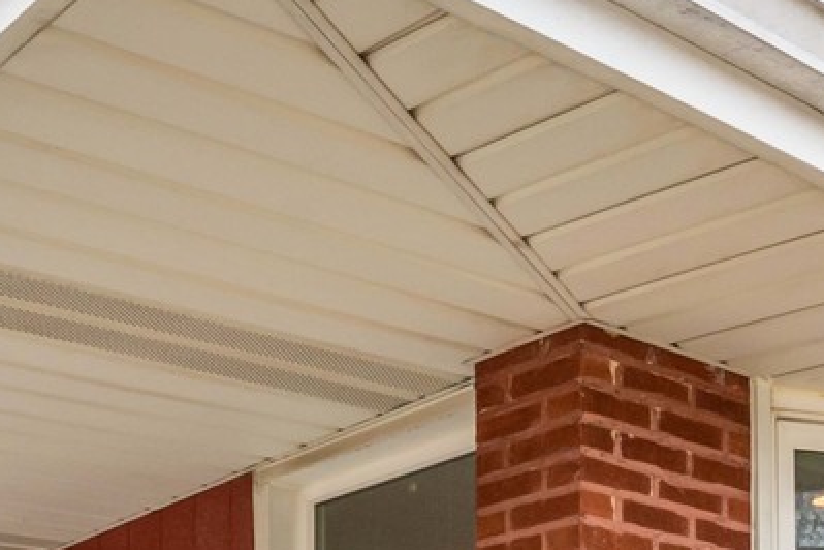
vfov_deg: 19.4
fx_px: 1488
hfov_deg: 30.9
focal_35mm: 65
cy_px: 703
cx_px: 442
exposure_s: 1/160
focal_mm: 16
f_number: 9
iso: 640
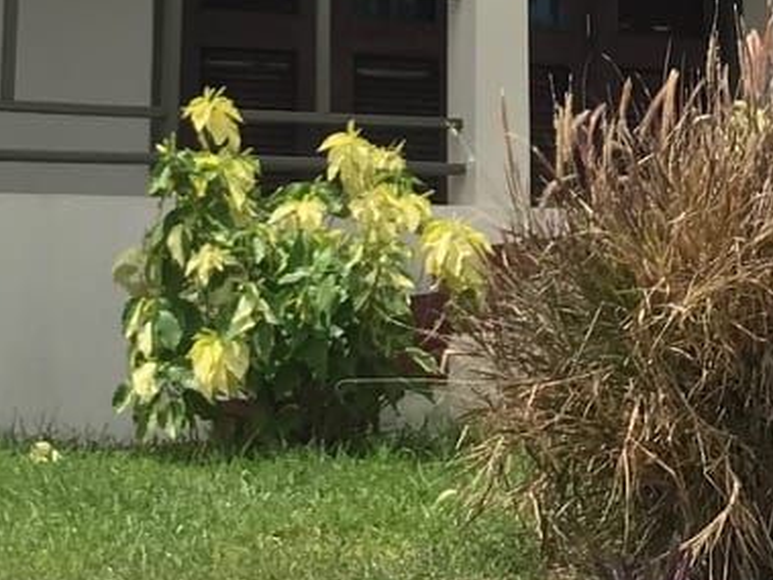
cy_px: -370
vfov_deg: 9.6
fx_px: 3326
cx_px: 536
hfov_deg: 13.2
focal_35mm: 149
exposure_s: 1/1880
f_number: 1.8
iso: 20
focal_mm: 3.99
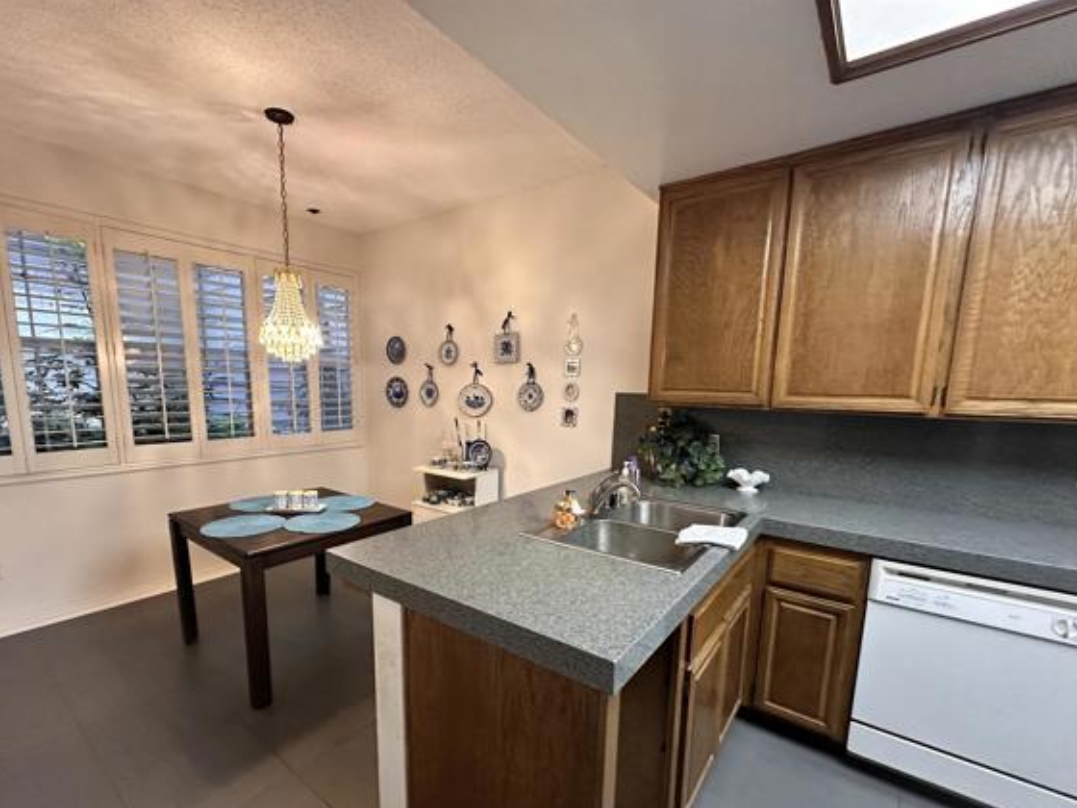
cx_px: 504
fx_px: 498
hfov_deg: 94.4
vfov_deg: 77.7
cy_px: 460
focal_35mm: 16
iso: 640
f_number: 2.2
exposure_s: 1/60
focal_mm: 2.22
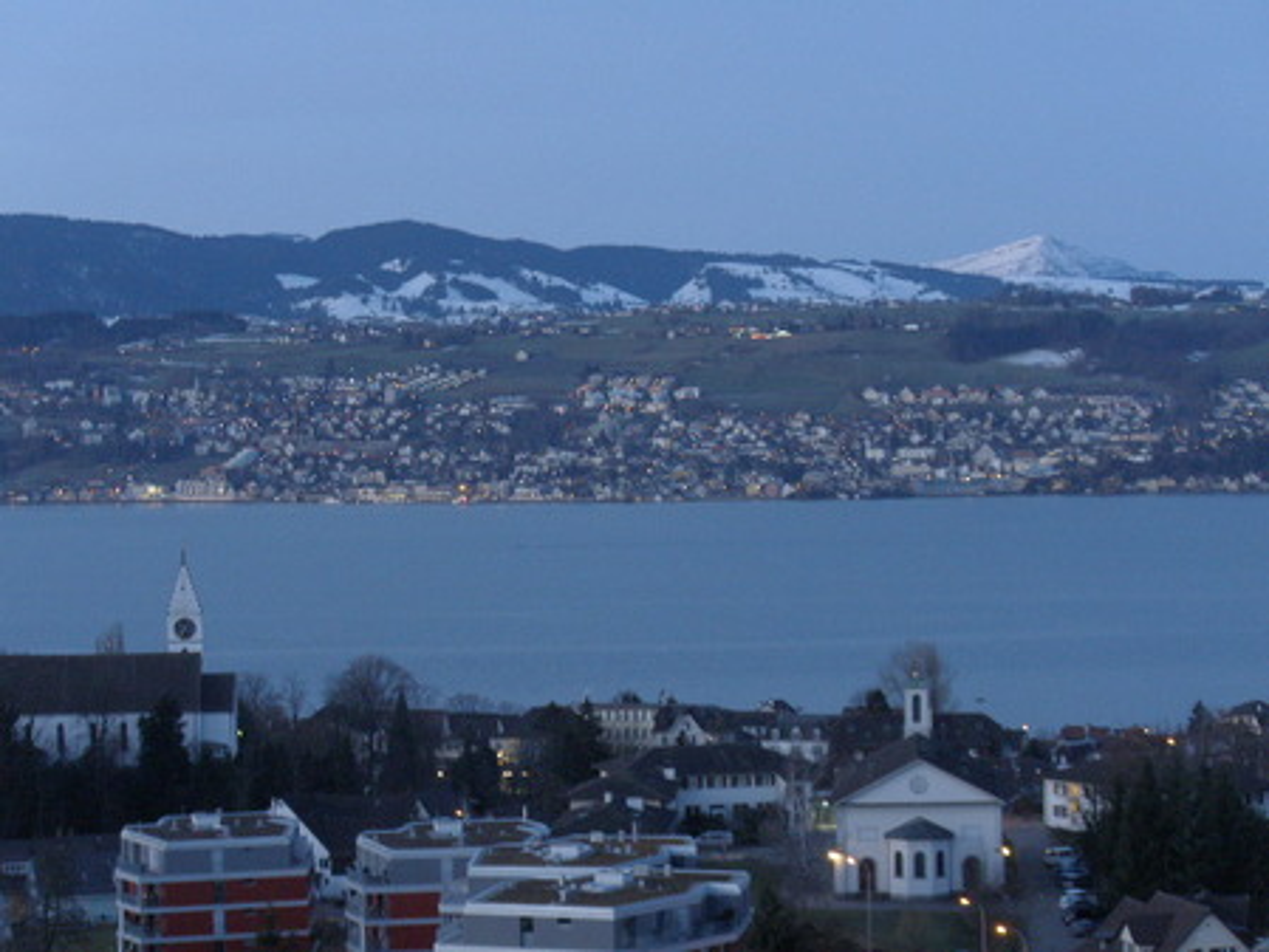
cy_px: 476
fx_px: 3667
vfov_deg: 14.8
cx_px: 634
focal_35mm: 100
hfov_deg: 19.6
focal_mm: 17.7
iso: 100
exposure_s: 1/1.6
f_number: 5.1
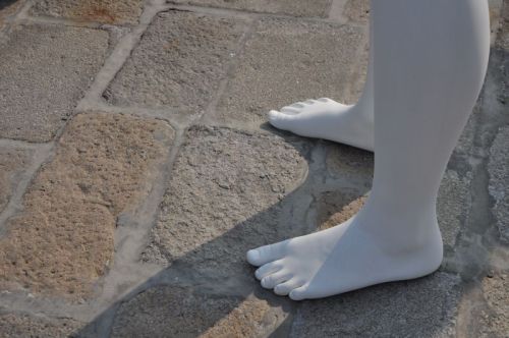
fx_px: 890
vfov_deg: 21.5
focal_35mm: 63
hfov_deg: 31.9
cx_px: 254
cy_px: 169
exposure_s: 1/2500
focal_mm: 42
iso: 250
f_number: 7.1
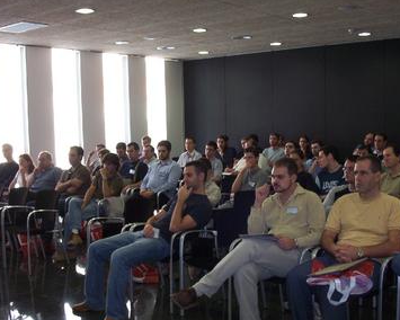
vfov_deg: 33.4
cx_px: 210
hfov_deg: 41.1
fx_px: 533
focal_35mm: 45
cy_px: 164
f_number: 4.5
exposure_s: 1/30
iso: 140
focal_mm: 6
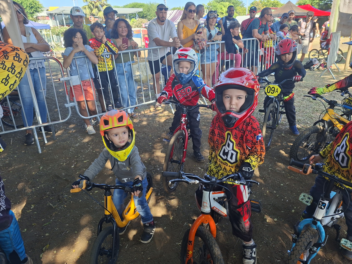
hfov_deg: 73.9
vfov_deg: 58.9
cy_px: 132
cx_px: 176
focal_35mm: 23
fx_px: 234
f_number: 1.8
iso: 50
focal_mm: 5.54
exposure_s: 1/310
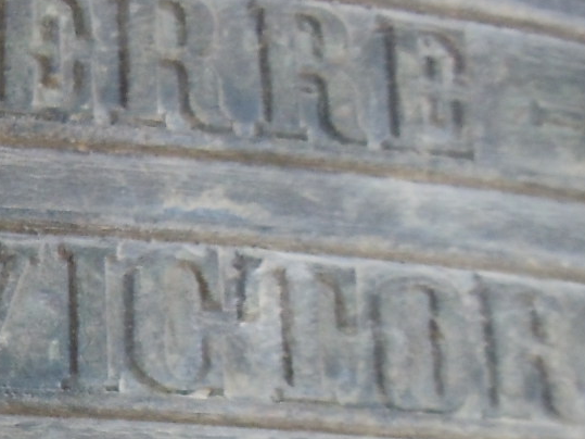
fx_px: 1926
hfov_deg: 16.4
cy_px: 379
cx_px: -163
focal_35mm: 114
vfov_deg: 12.9
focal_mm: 5.4
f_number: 3.5
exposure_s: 1/60
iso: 200
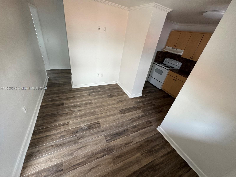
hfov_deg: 102.1
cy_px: 88
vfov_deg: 85.7
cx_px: 118
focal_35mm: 14
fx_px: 95
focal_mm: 2.22
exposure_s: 1/99
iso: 125
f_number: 2.2
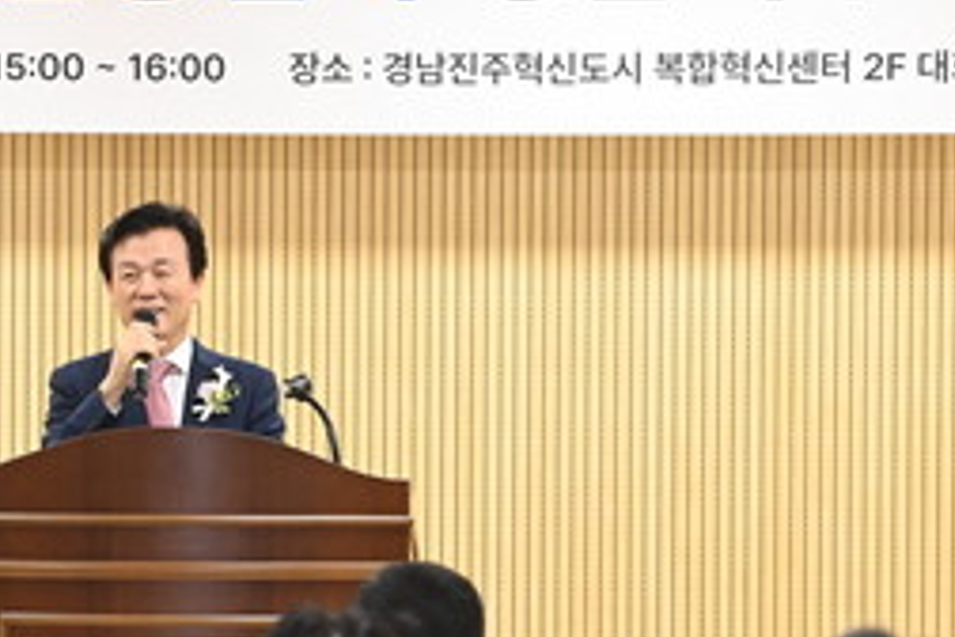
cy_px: 508
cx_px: 224
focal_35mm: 298
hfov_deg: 6.9
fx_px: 7905
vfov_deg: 4.6
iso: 4000
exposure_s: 1/250
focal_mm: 125
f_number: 6.3
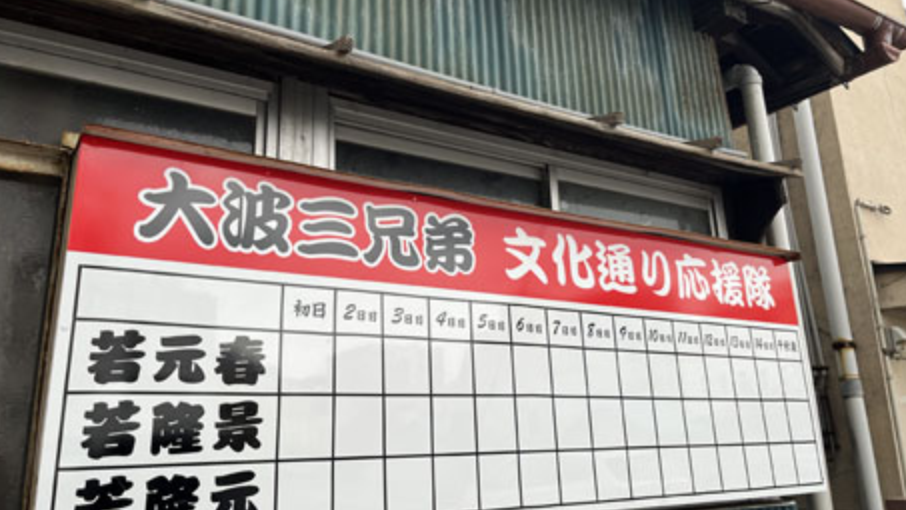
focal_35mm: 30
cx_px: 438
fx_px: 721
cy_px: 216
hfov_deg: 64.3
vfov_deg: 38.9
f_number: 1.6
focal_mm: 5.1
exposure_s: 1/122
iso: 50
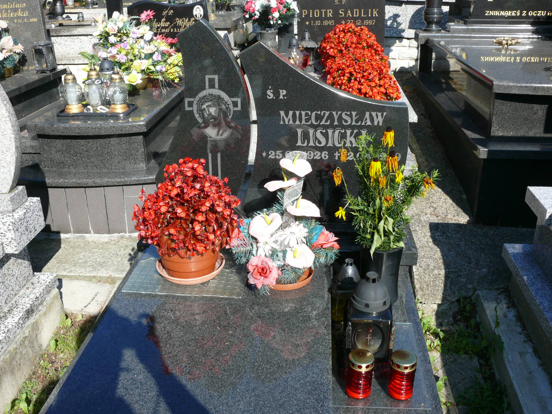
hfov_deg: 52.6
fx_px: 558
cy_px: 207
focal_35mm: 35
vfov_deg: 40.7
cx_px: 276
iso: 100
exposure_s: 1/320
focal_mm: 7.4
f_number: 5.6
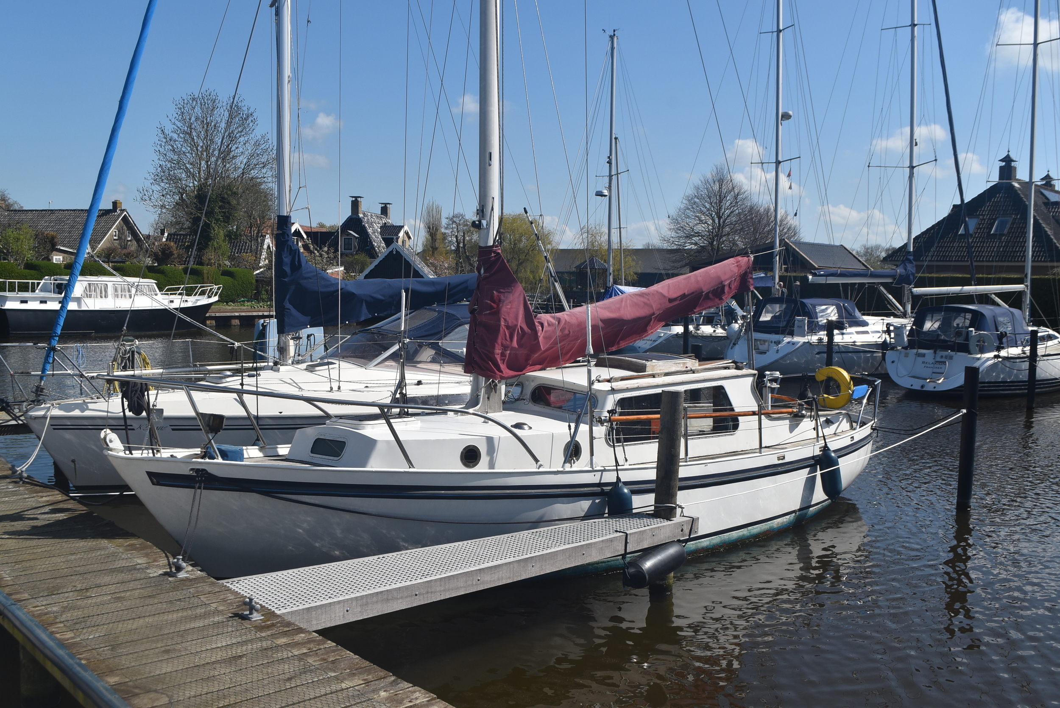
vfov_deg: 40.0
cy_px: 354
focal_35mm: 33
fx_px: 972
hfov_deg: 57.2
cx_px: 530
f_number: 10
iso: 200
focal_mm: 22
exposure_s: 1/400
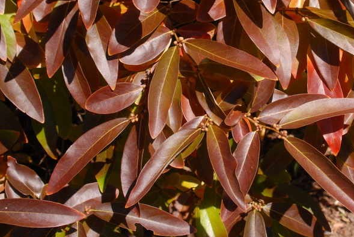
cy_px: 38
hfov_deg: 27.4
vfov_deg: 18.5
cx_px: 250
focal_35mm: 73
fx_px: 719
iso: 400
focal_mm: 28
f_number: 10
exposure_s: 1/350
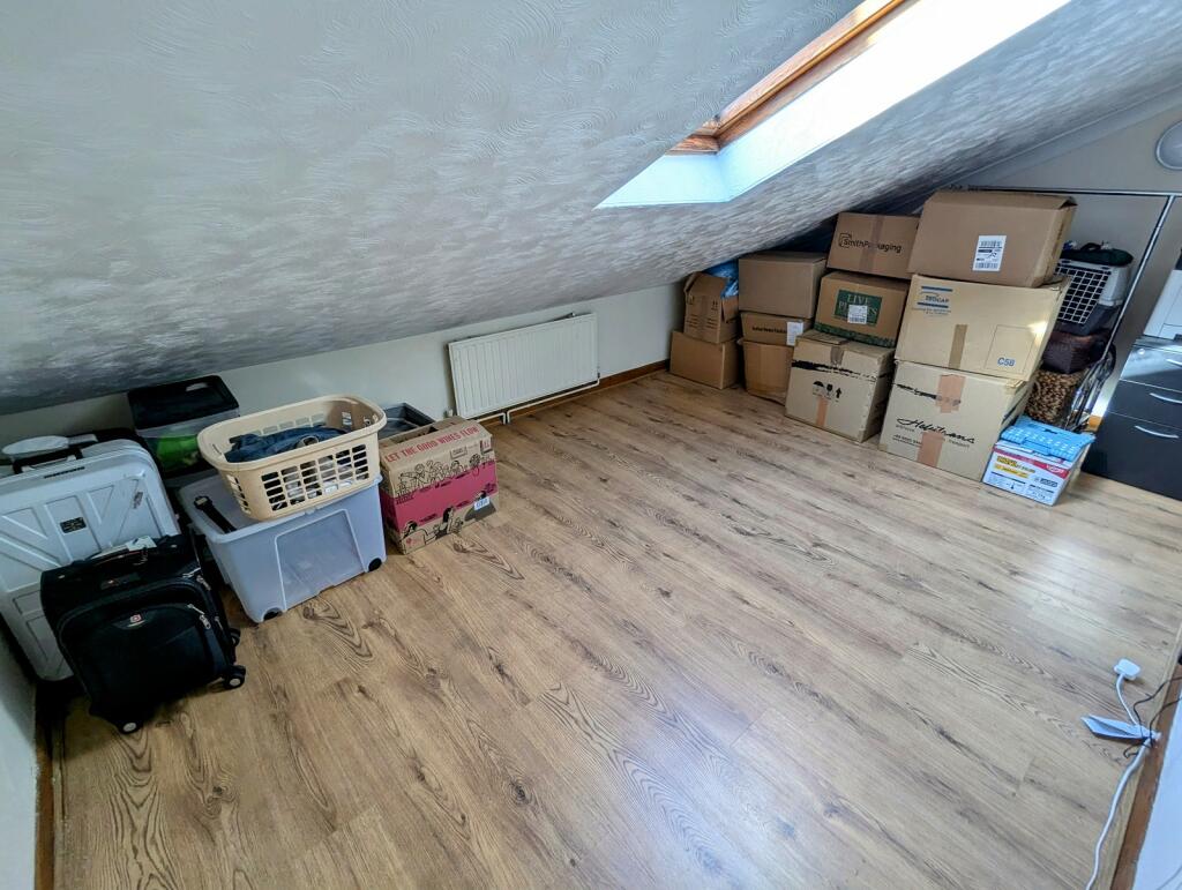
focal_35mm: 16
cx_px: 591
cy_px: 445
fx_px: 547
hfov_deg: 94.4
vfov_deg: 78.2
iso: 53
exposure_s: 1/68.3
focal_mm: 2.35
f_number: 2.2
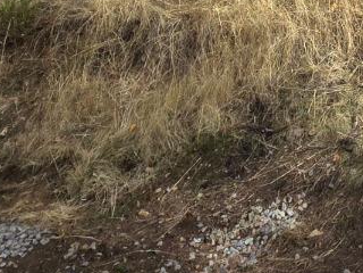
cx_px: 417
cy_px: -277
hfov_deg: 28.3
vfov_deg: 17.3
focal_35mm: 61
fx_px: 640
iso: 50
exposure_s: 1/2524
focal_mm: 2.2
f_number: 2.2
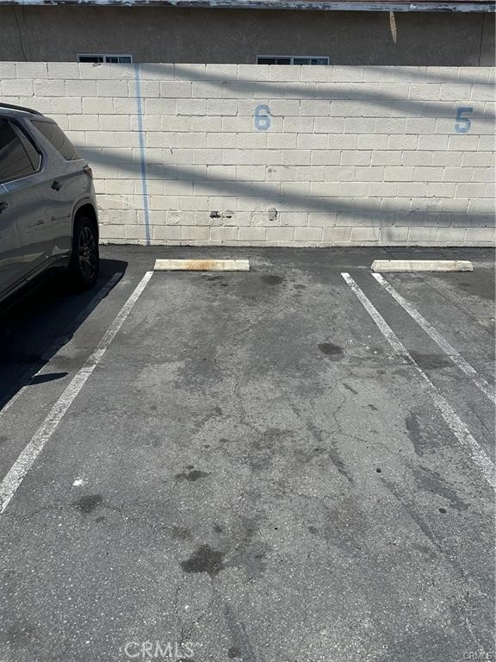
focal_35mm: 24
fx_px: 459
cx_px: 248
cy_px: 331
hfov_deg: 56.8
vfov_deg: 71.6
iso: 80
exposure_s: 1/5000
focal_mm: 6.86
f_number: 1.78
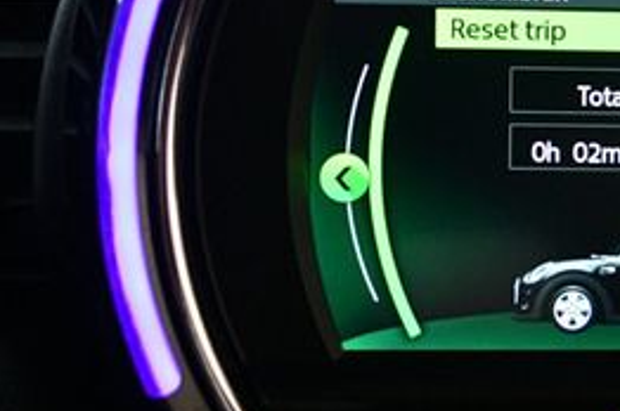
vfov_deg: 15.5
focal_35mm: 88
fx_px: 1514
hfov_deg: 22.4
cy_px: 151
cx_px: 587
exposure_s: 1/80
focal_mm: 24
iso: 3200
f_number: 4
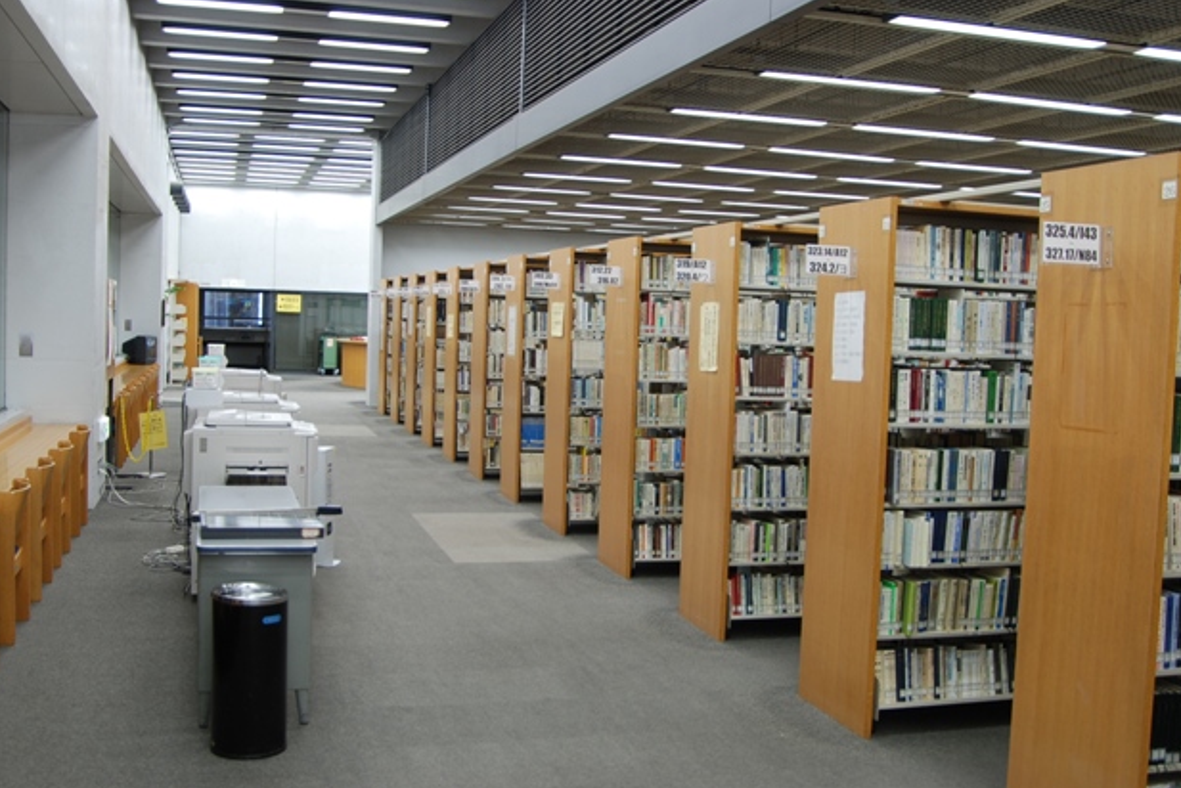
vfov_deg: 36.0
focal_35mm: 37
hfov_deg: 51.9
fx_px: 1214
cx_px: 588
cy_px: 394
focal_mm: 24
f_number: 3.5
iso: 100
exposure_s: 1/13
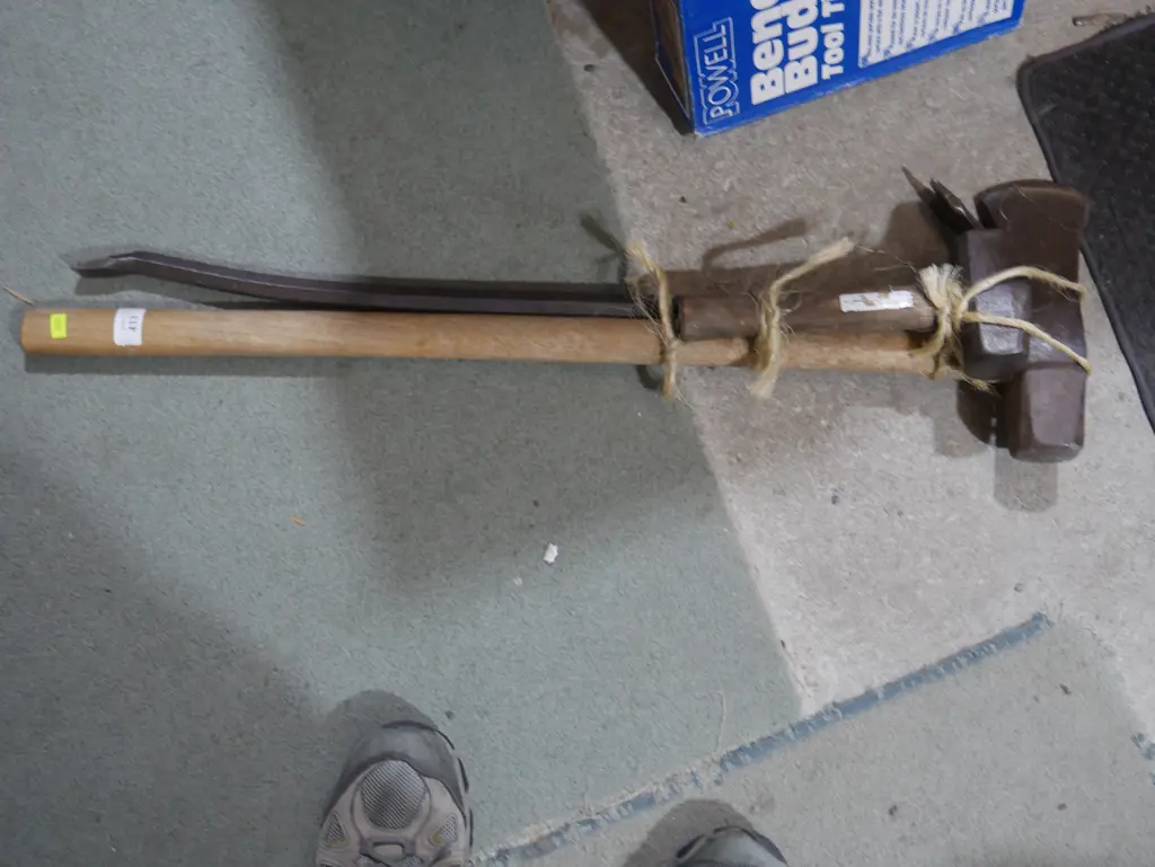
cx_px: 578
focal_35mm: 42
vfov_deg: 34.4
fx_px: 1402
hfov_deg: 44.8
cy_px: 434
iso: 640
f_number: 4.6
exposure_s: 1/60
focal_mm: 21
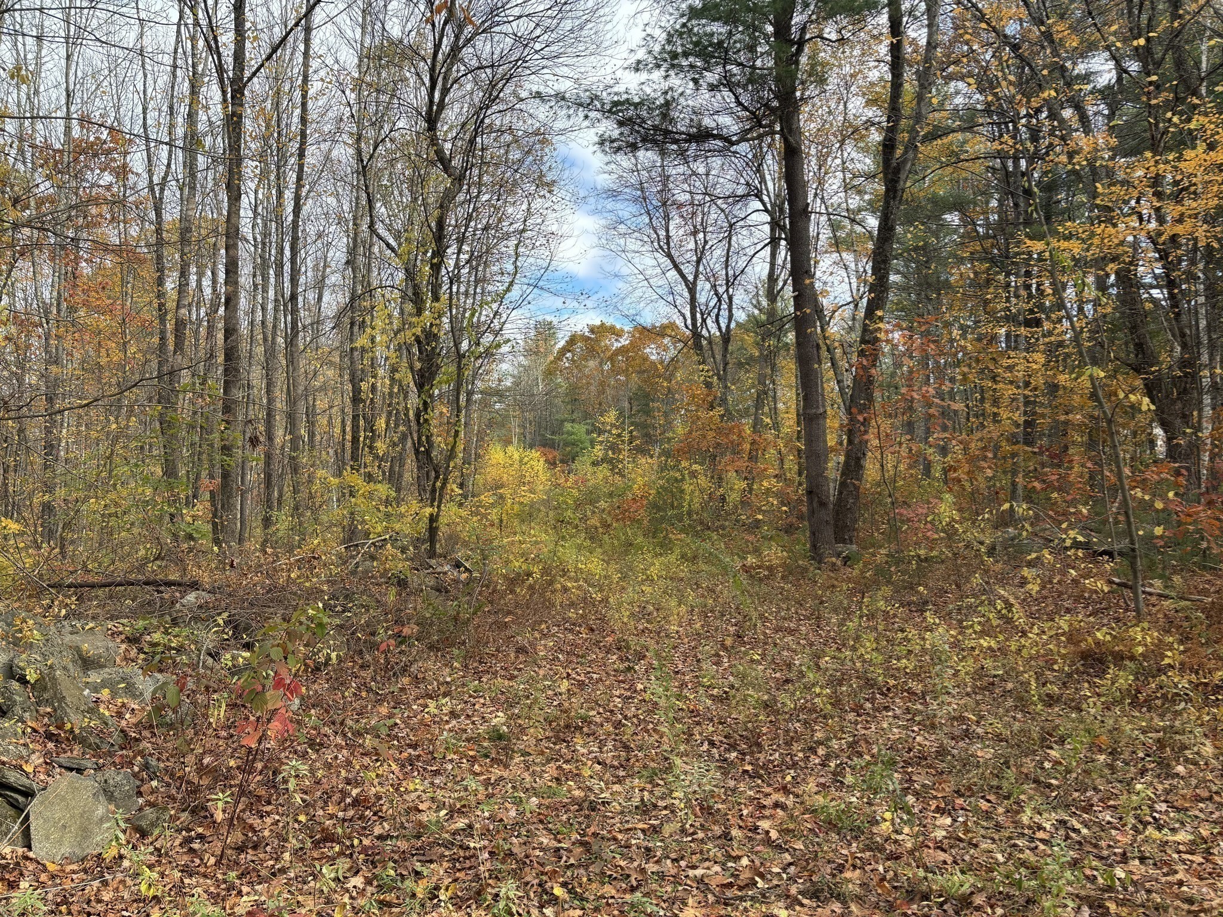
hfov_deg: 67.3
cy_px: 458
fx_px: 919
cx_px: 612
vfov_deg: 53.1
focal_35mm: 26
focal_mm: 5.96
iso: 50
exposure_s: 1/684
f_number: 1.6
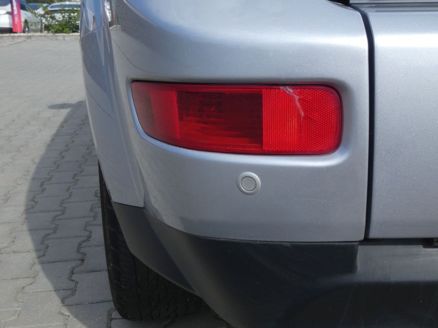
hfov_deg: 43.9
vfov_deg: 33.6
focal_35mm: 43
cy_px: 164
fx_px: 544
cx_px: 219
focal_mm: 7.8
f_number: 5.6
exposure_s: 1/320
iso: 80
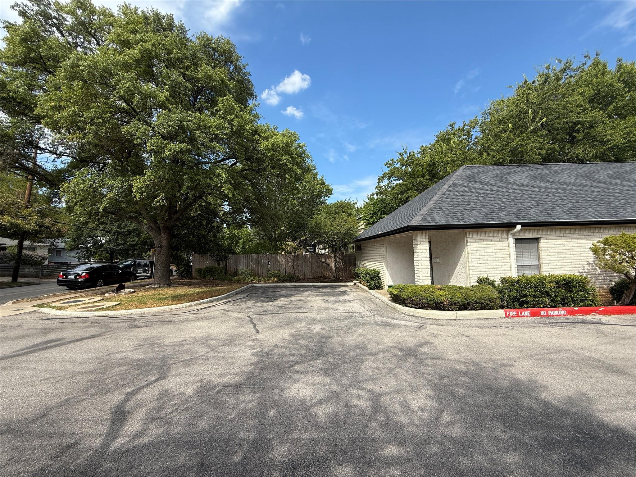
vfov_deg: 85.7
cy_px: 238
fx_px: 257
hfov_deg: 102.1
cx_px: 318
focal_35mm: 14
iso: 50
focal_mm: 2.22
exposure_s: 1/888
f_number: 2.2
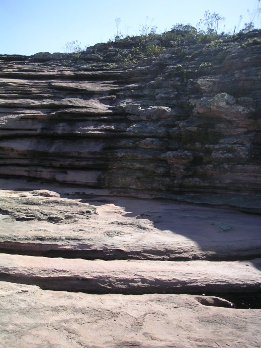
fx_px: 382
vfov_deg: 49.0
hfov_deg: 37.7
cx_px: 130
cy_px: 174
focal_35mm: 38
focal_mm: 6
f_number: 2.8
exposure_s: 1/750
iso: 50
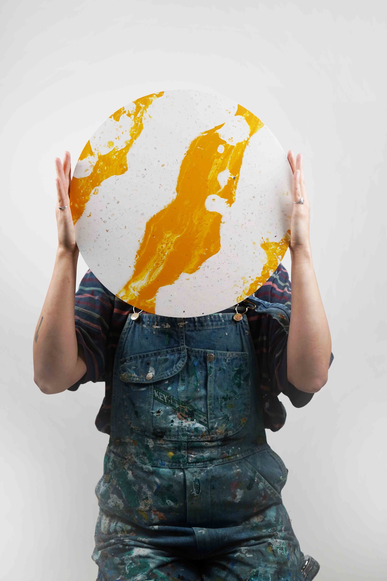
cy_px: 290
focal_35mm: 50
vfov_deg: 39.6
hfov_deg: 27.0
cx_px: 194
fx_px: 806
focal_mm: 50
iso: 320
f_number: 4
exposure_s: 1/160
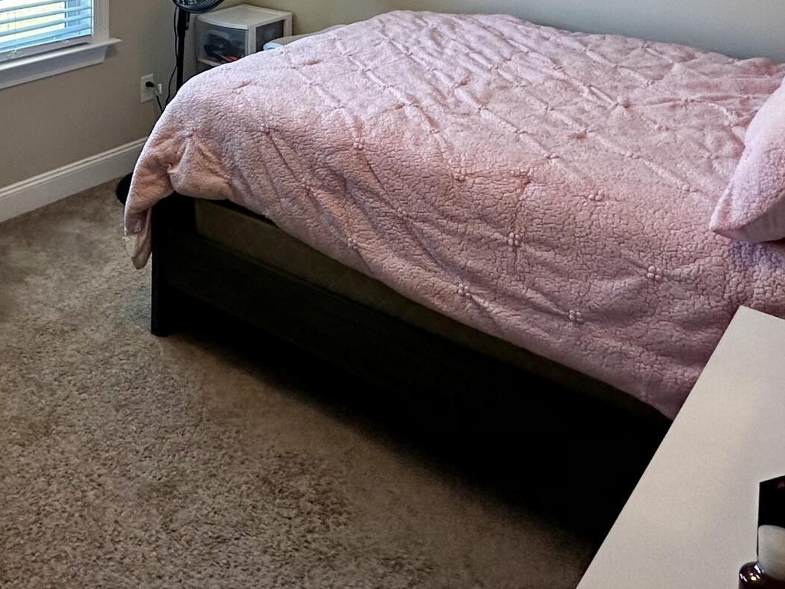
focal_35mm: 40
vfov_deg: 29.9
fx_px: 907
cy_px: -146
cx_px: 265
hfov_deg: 46.1
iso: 160
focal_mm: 2.22
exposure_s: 1/120
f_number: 2.2
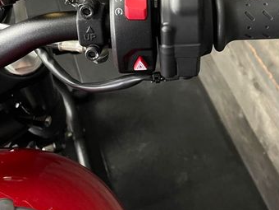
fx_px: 395
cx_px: 171
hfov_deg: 38.7
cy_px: 22
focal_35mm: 49
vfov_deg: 28.6
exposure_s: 1/25
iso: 500
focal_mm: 4.2
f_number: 1.6
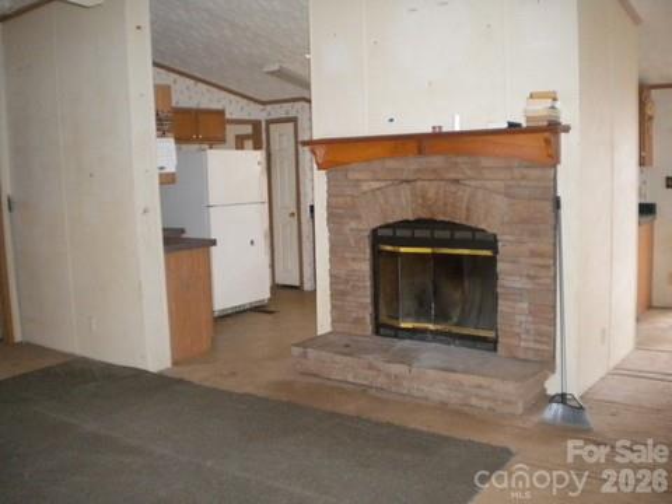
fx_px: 679
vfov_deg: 40.7
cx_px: 336
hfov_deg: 52.6
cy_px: 252
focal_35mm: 35
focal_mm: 6.3
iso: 603
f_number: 3.1
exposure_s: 1/30
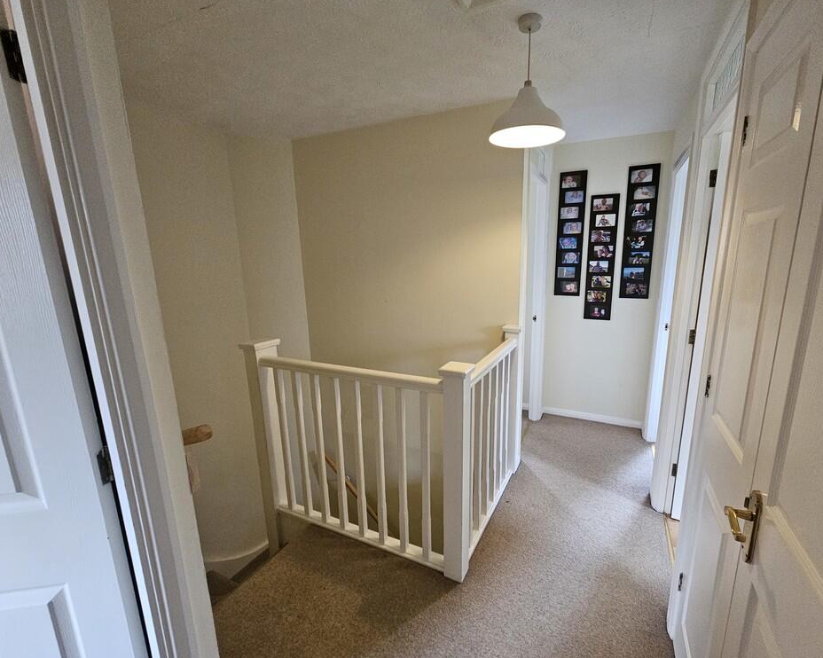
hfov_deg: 100.5
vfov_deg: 88.0
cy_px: 334
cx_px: 447
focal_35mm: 14
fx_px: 341
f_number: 2.2
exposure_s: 1/100
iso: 640
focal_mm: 2.2
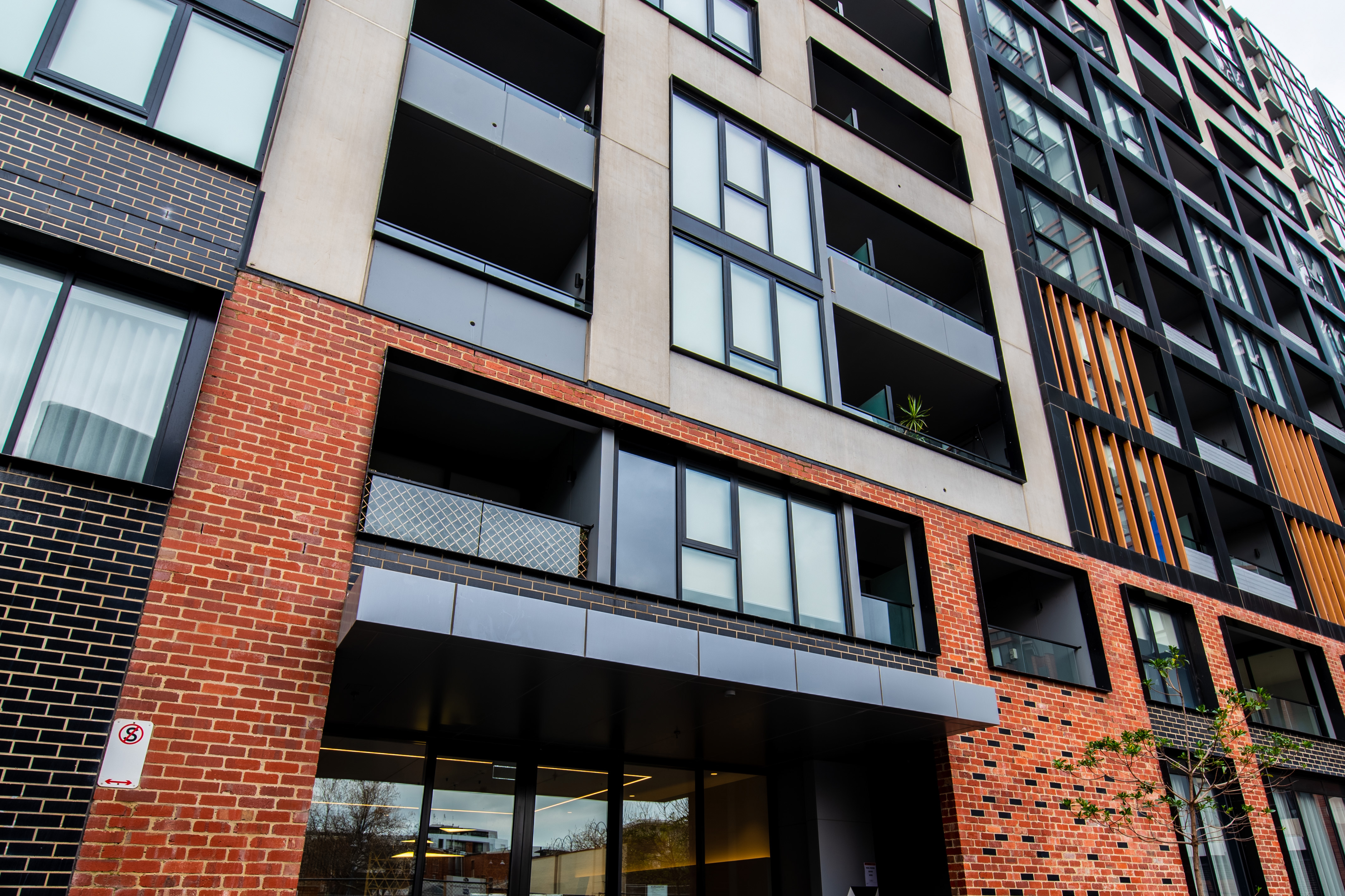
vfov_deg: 58.3
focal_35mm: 21
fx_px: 785
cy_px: 589
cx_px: 681
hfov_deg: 81.2
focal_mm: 15
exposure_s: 1/125
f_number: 9
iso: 100
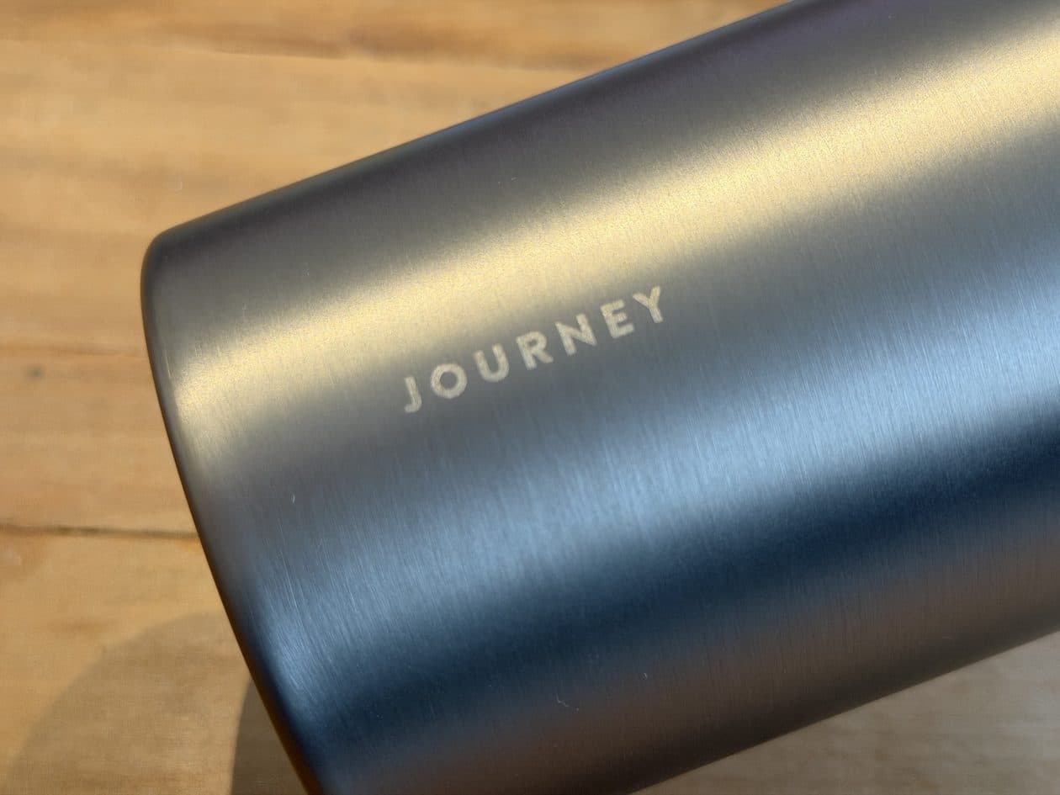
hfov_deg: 39.7
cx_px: 530
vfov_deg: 30.3
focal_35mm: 48
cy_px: 398
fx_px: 1470
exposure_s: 1/60
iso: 250
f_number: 1.78
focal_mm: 6.76
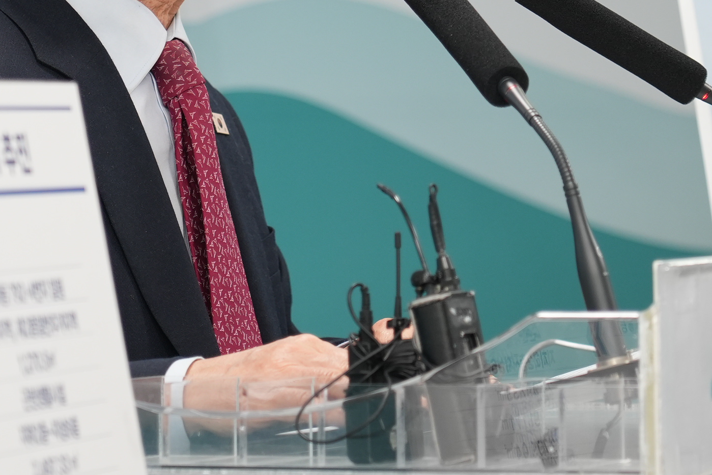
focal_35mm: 263
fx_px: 5202
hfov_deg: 7.8
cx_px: 397
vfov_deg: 5.2
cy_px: -9
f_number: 4
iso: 640
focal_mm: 105
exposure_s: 1/250
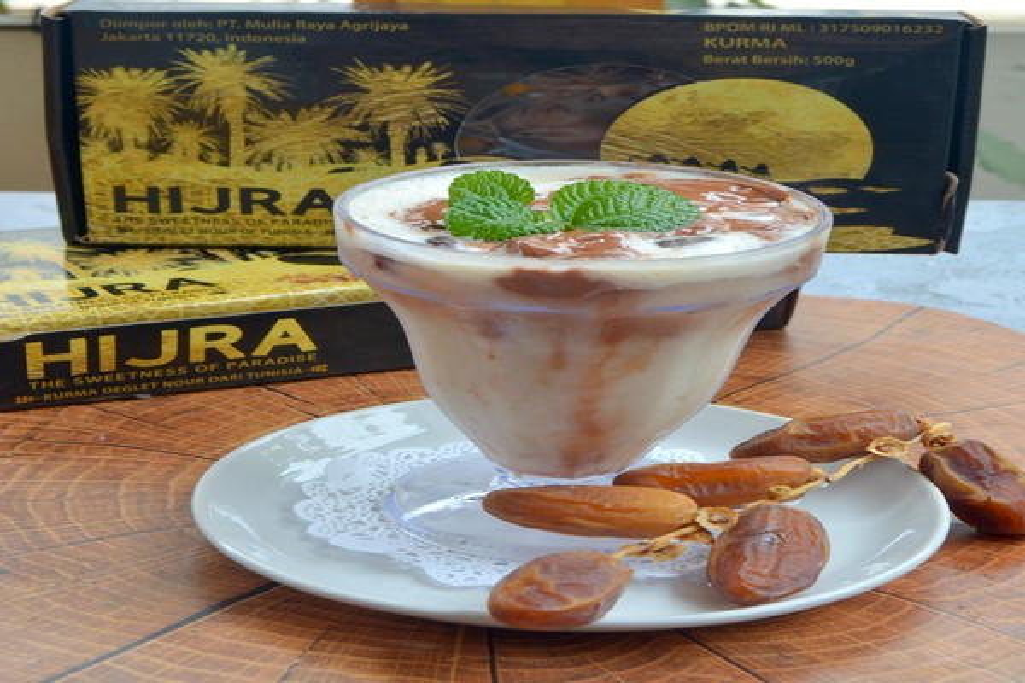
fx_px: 1623
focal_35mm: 57
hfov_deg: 35.1
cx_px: 512
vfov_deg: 23.8
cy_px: 342
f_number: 10
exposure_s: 1/80
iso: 400
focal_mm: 38
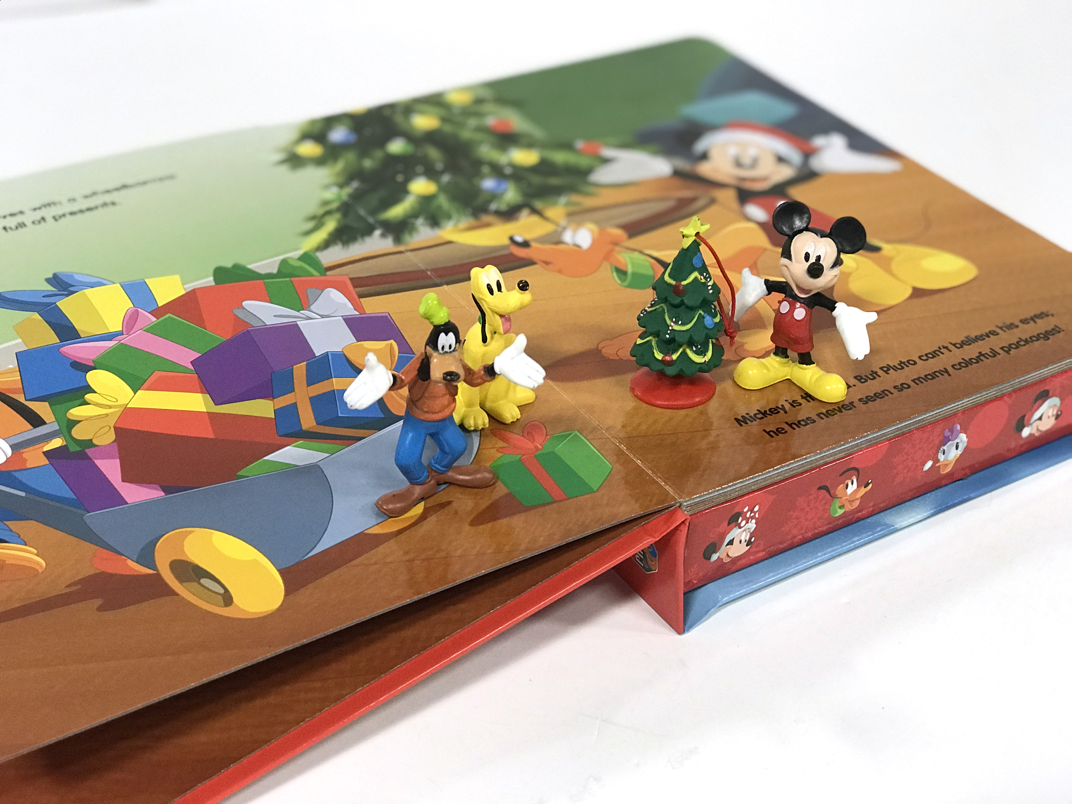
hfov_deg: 33.8
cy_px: 402
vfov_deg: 25.7
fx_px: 1765
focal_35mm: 57
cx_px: 536
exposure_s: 1/60
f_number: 2.8
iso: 160
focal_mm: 6.6
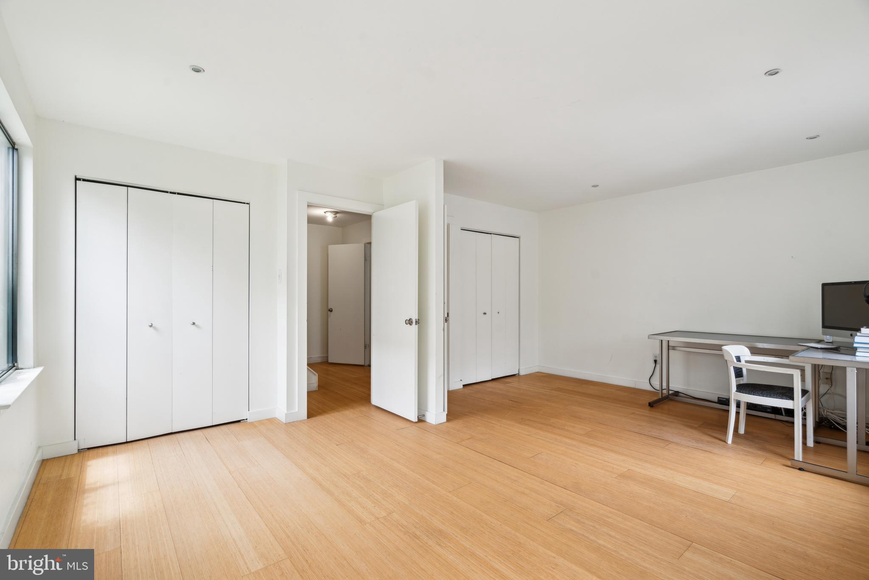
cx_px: 434
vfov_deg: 73.8
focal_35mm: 16
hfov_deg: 96.7
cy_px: 290
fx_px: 386
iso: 250
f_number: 8
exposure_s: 1/20
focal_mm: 16
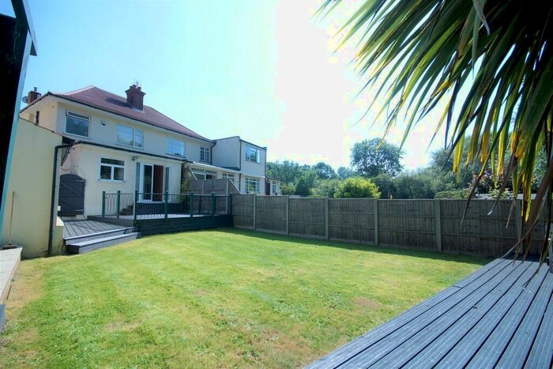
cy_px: 184
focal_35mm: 15
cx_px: 276
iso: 100
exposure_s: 1/200
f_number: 6.3
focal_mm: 10
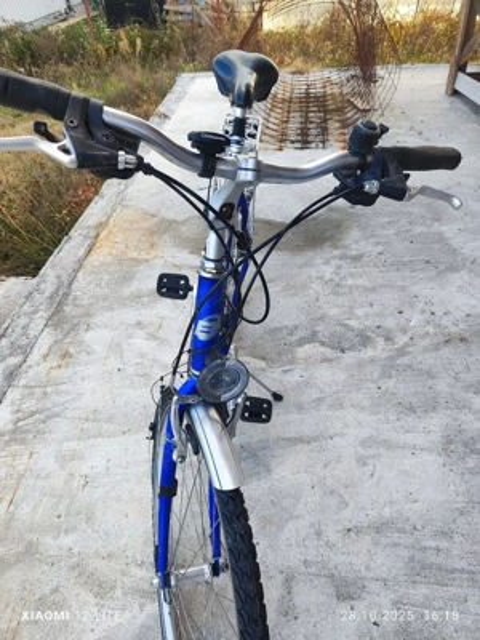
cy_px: 320
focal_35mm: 23
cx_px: 240
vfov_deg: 73.9
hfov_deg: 58.9
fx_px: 425
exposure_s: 1/100
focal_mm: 5.59
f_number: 1.88
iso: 115
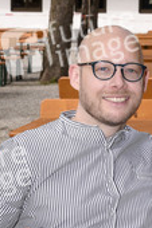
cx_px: 109
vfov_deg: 14.1
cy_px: 111
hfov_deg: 9.4
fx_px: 926
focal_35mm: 146
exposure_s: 1/160
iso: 250
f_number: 10
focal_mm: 62
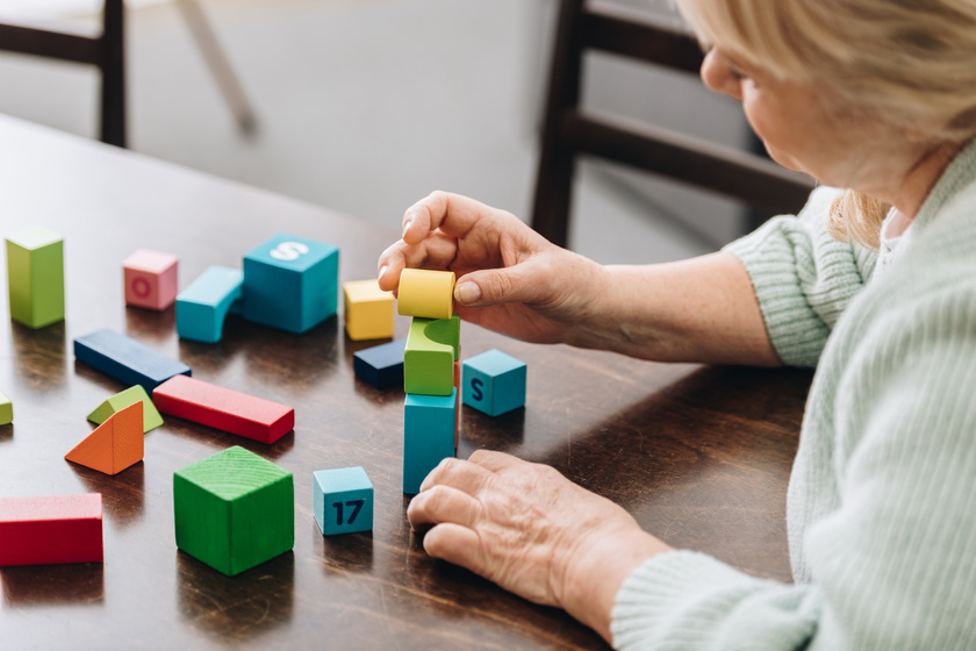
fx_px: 2575
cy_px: 326
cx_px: 488
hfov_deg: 21.5
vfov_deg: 14.4
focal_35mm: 95
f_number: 3.2
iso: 160
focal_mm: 95
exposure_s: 1/200
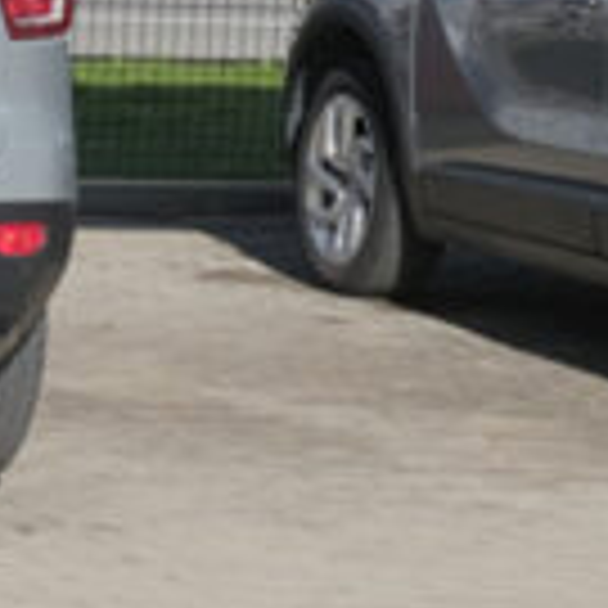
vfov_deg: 6.5
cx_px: -1248
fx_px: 5365
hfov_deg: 6.0
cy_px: 642
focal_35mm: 270
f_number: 9
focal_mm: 28
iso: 160
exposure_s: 1/320
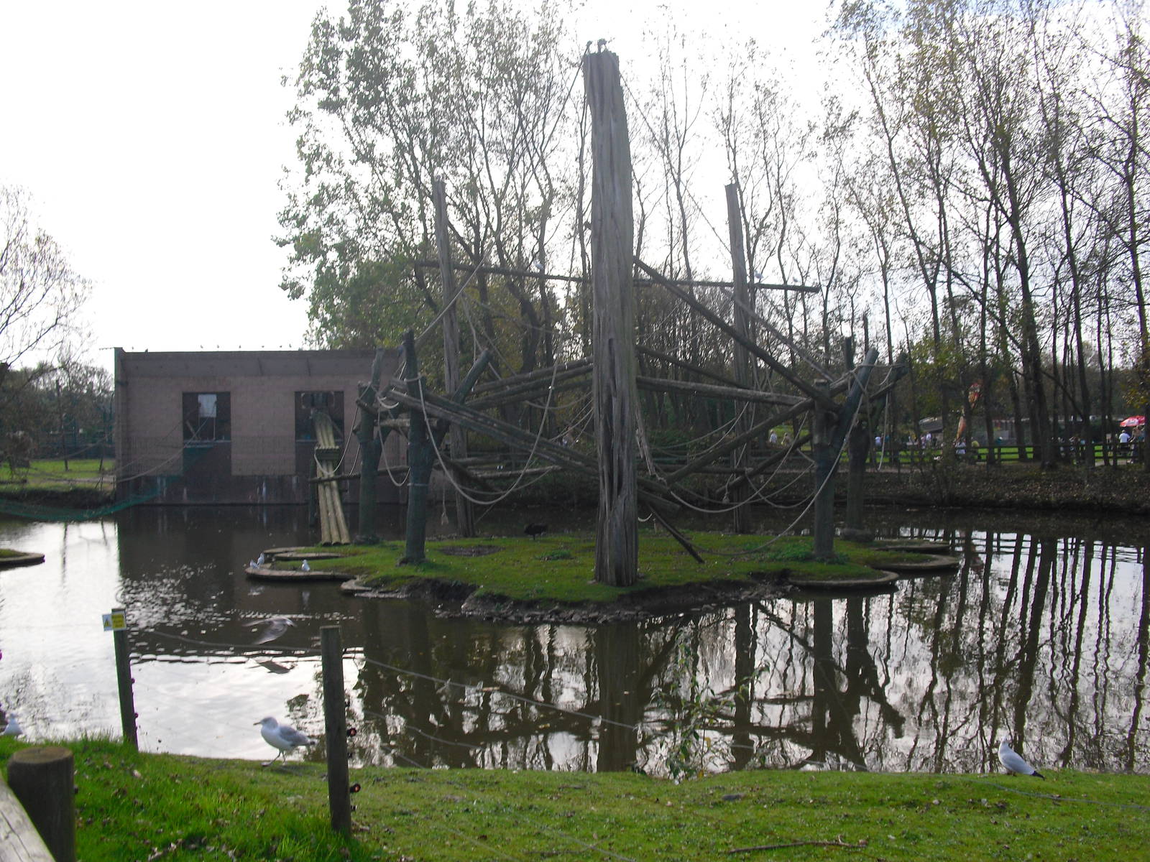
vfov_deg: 39.7
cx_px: 575
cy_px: 431
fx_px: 1196
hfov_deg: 51.4
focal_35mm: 36
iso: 100
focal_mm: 6.3
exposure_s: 1/100
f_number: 7.8
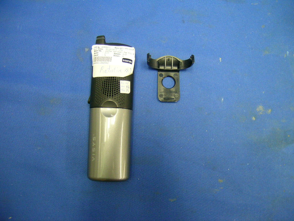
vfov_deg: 49.7
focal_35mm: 28
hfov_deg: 63.4
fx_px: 238
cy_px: 110
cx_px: 147
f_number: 2.8
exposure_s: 1/38
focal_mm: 5.8
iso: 200
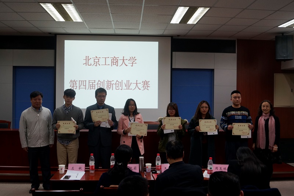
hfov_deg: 57.2
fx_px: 269
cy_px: 98
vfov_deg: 40.0
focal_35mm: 33
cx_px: 147
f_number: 4
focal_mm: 22
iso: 400
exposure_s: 1/60
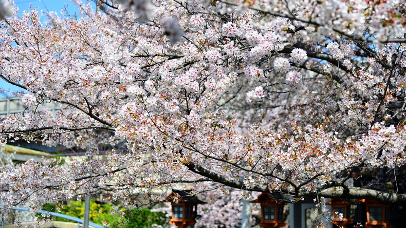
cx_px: 202
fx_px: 743
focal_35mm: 69
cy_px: 108
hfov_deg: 30.6
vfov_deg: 17.5
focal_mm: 65
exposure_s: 1/3200
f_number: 4
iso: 400
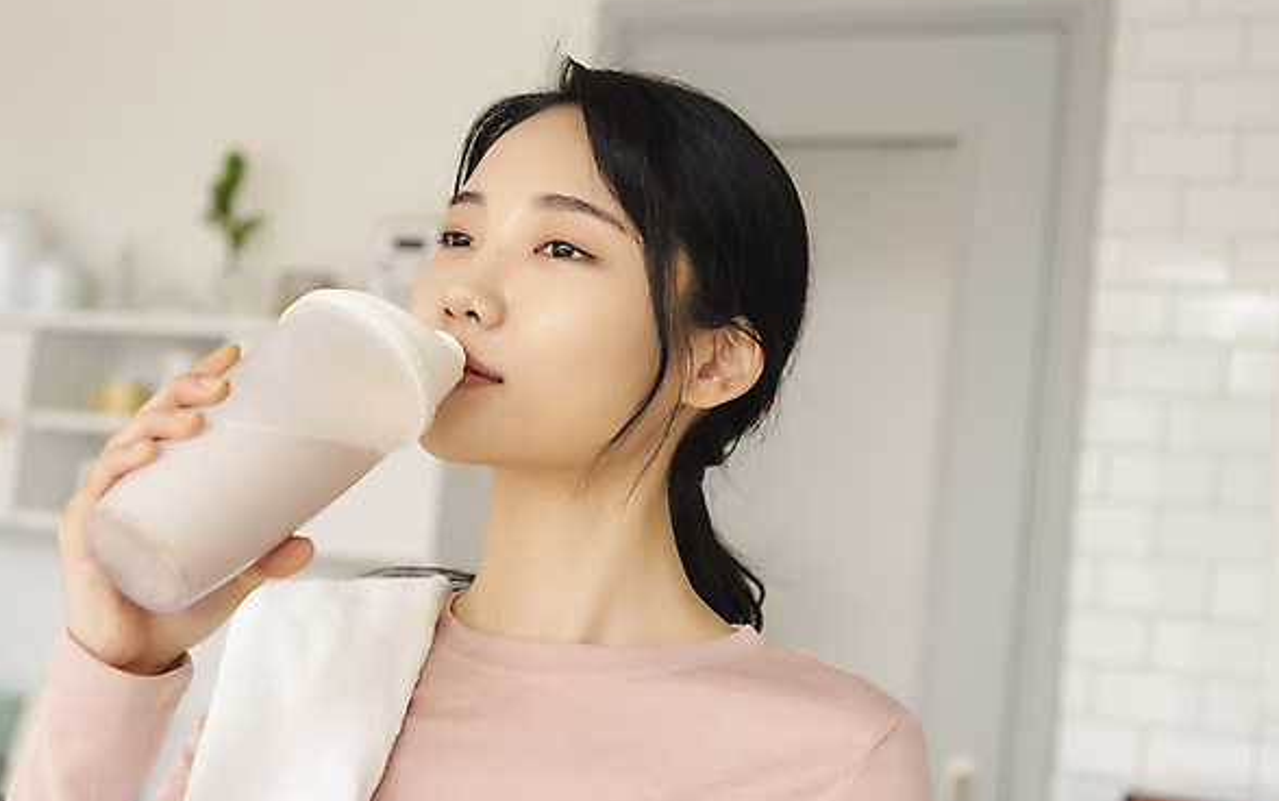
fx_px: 1883
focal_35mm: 54
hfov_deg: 37.5
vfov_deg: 24.0
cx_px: 634
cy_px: 400
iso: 400
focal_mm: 52
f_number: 4
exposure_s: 1/200
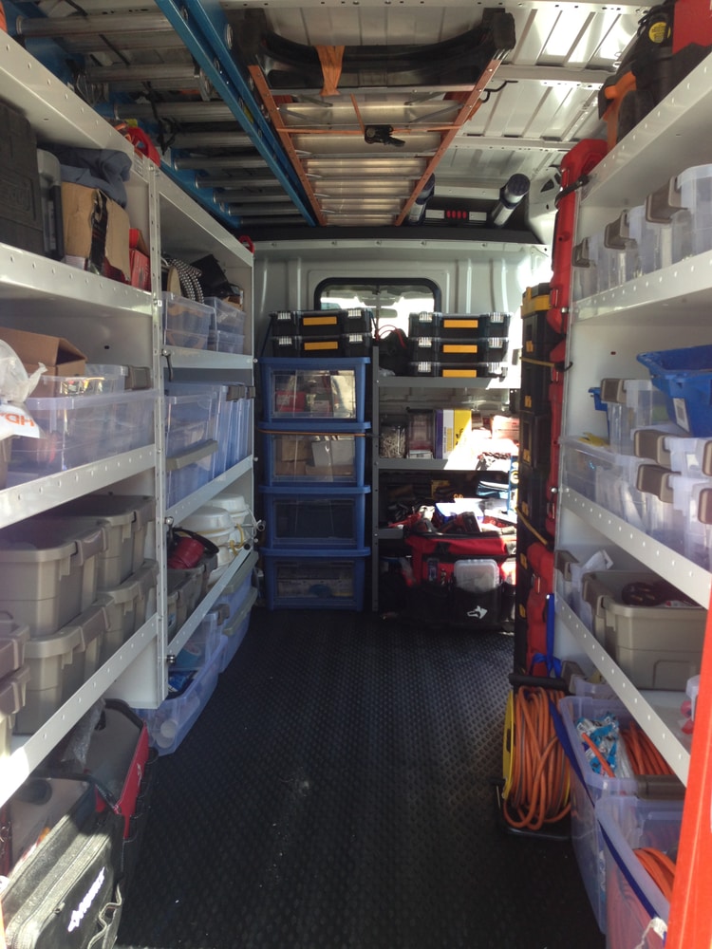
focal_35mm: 33
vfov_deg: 55.4
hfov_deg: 42.9
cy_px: 474
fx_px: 905
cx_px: 356
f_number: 2.4
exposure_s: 1/120
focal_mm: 4.12
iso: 50
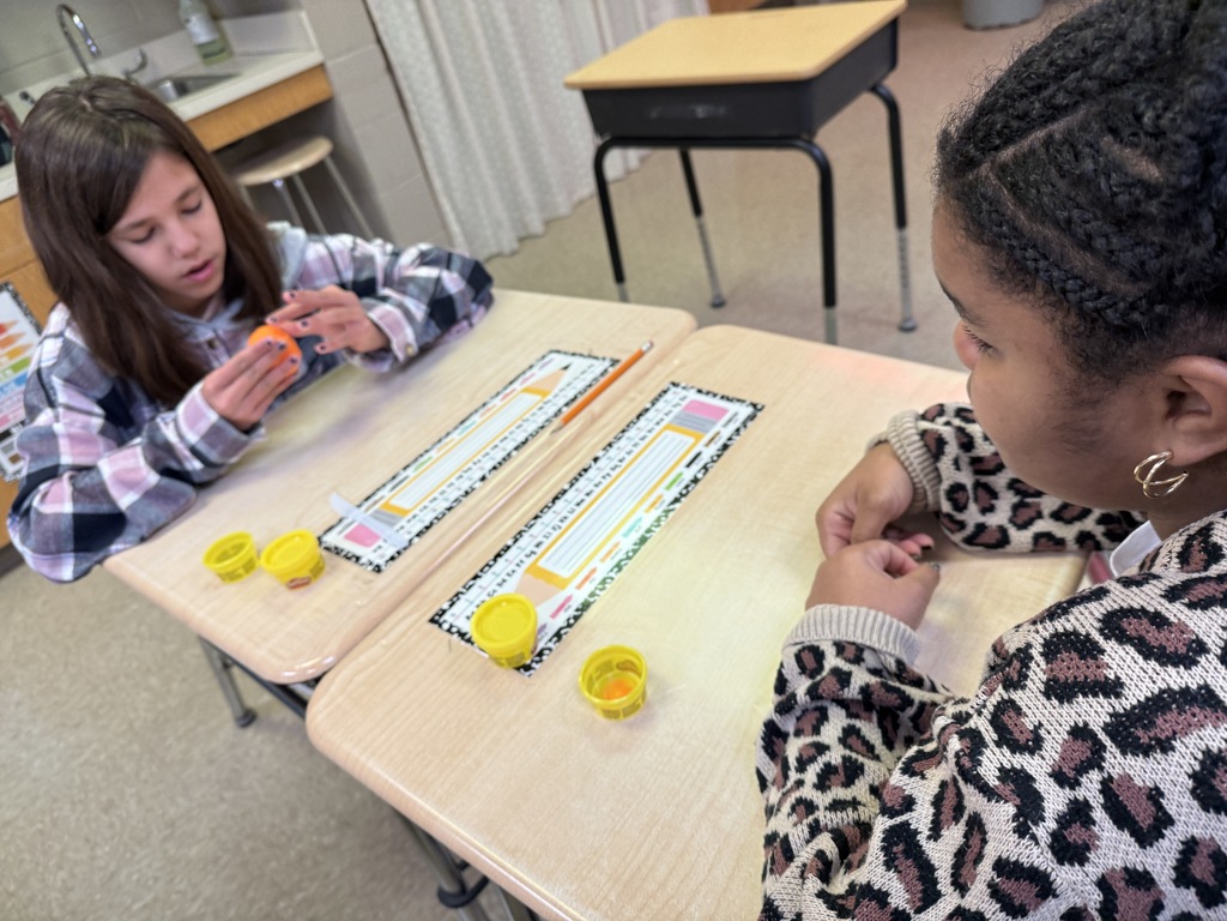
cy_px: 460
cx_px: 614
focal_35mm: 24
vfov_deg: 56.8
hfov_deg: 71.6
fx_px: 851
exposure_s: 1/120
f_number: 1.78
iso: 200
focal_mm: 6.76
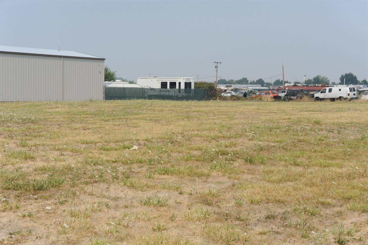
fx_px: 511
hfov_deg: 39.6
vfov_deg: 26.9
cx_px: 184
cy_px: 122
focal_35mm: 50
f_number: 8
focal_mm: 50
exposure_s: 1/5000
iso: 2000
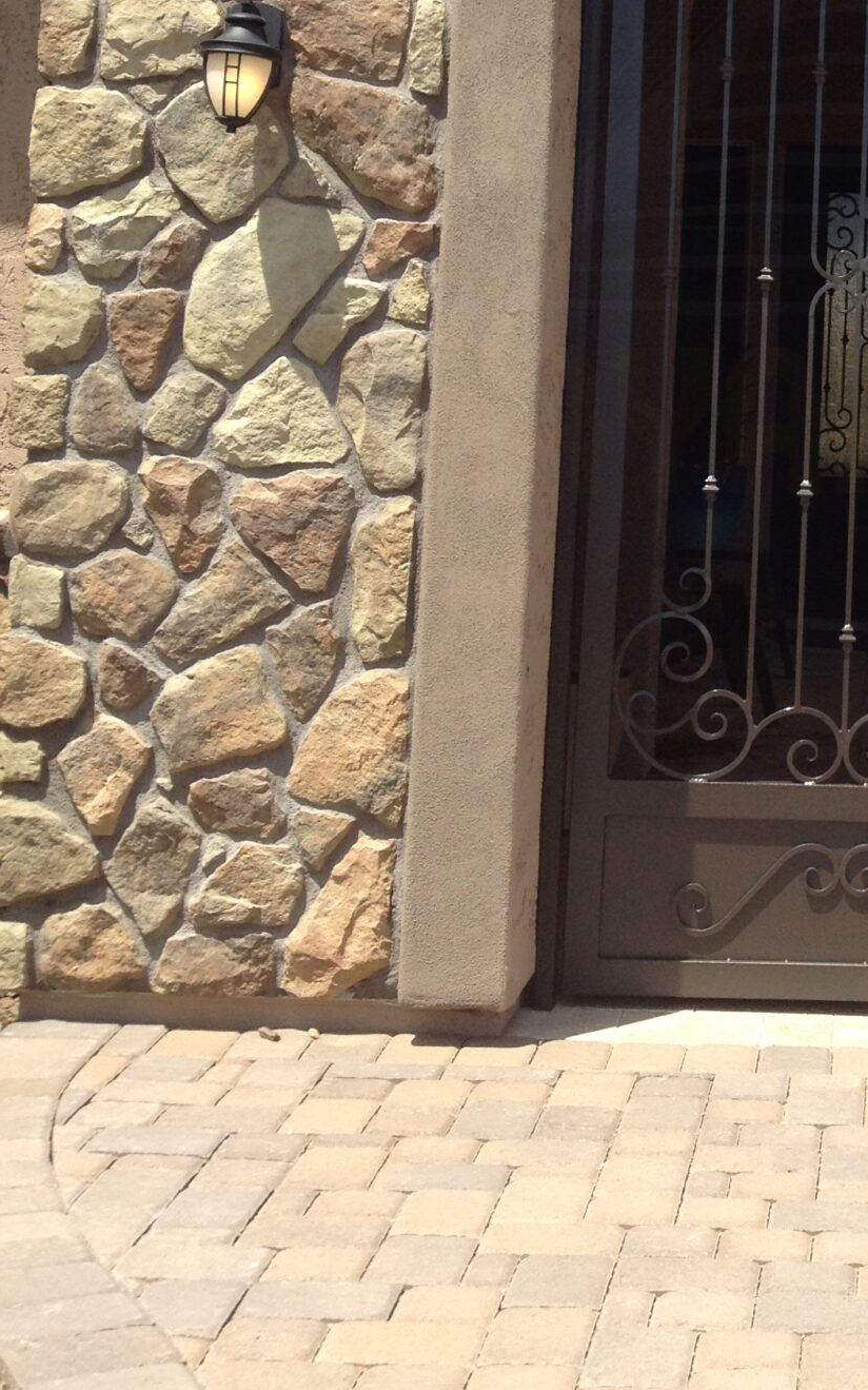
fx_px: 2726
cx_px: 1010
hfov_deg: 17.3
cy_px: 93
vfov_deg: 27.4
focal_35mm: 72
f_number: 2.4
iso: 50
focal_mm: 4.28
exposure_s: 1/1151
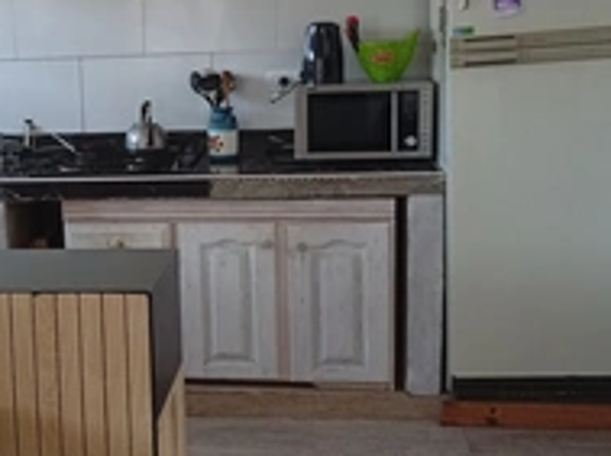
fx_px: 1110
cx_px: 120
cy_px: 246
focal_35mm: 63
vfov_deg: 23.2
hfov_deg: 30.0
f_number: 1.8
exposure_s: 1/50
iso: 249
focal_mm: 3.84
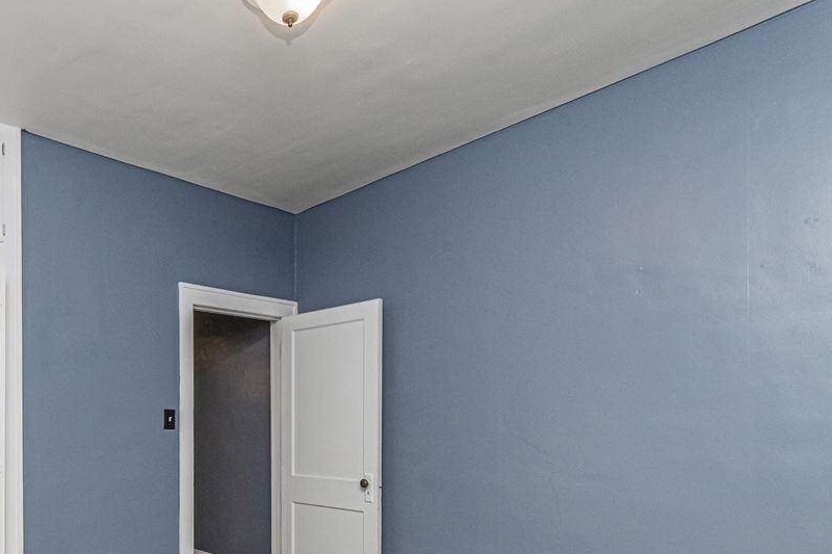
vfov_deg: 50.6
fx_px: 555
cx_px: 193
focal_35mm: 24
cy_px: 425
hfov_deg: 68.3
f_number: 13
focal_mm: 10
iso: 1250
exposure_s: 1/60
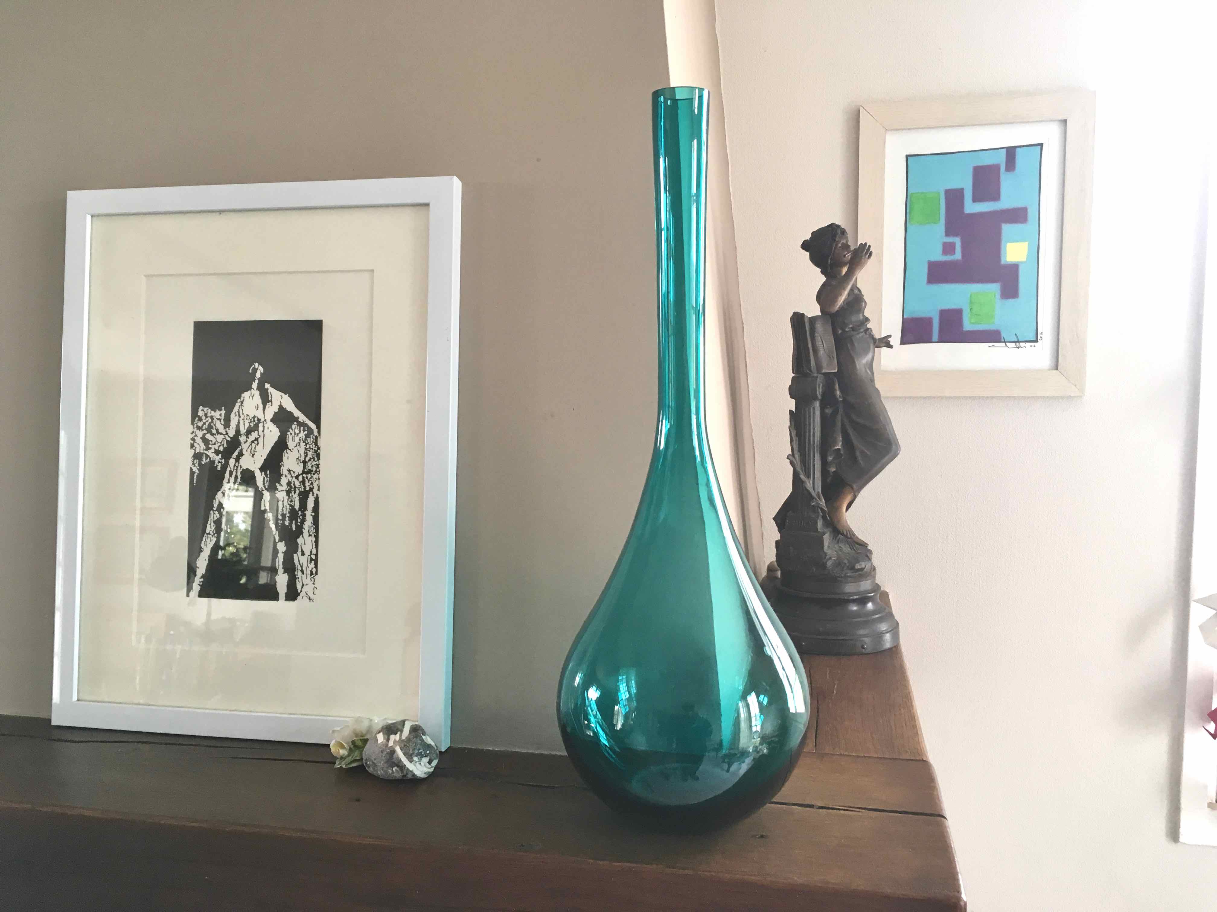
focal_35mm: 29
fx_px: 1020
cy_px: 456
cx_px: 608
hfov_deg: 61.7
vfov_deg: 48.2
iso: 80
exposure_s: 1/33
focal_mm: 4.15
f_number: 2.2
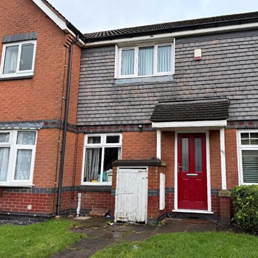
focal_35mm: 29
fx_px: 245
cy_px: 127
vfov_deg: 55.6
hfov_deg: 54.8
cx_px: 165
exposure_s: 1/728
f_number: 1.78
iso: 80
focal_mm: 6.76
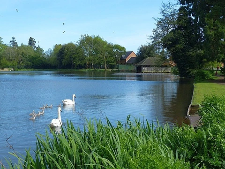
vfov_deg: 32.9
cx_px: 112
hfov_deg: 42.9
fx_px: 286
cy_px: 84
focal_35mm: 44
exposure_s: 1/640
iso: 100
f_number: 4
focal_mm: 7.8
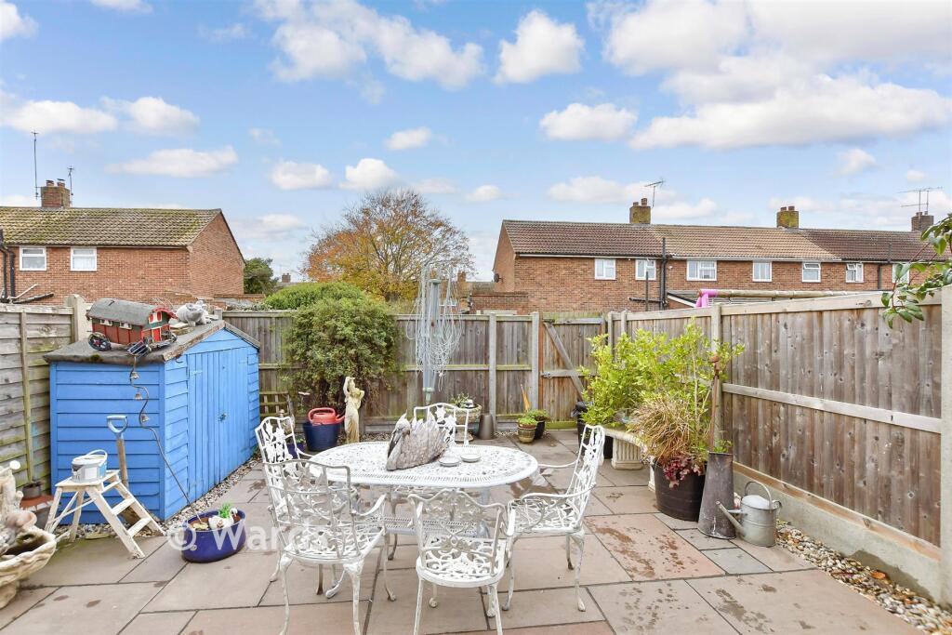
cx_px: 476
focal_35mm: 15
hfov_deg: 100.4
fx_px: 397
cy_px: 318
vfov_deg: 77.3
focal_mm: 10
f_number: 8
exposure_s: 1/125
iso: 200
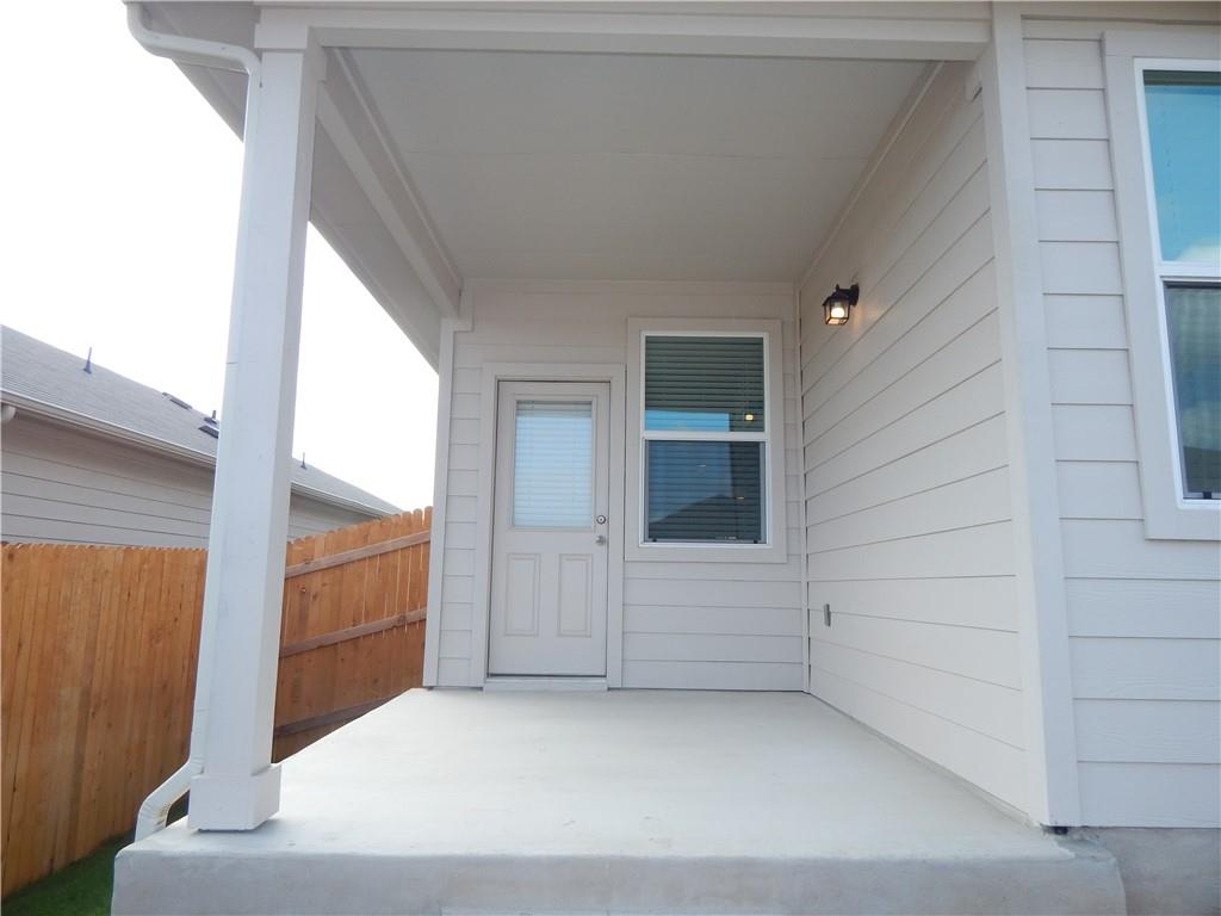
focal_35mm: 22
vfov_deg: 61.1
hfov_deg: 76.4
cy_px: 458
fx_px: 776
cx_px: 610
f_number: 3
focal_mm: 4
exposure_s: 1/1500
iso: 125
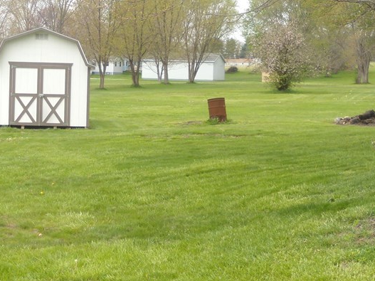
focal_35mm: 70
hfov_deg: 27.6
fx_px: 758
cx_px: 121
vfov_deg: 21.0
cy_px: 102
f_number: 3.6
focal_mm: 6.4
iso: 80
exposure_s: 1/250
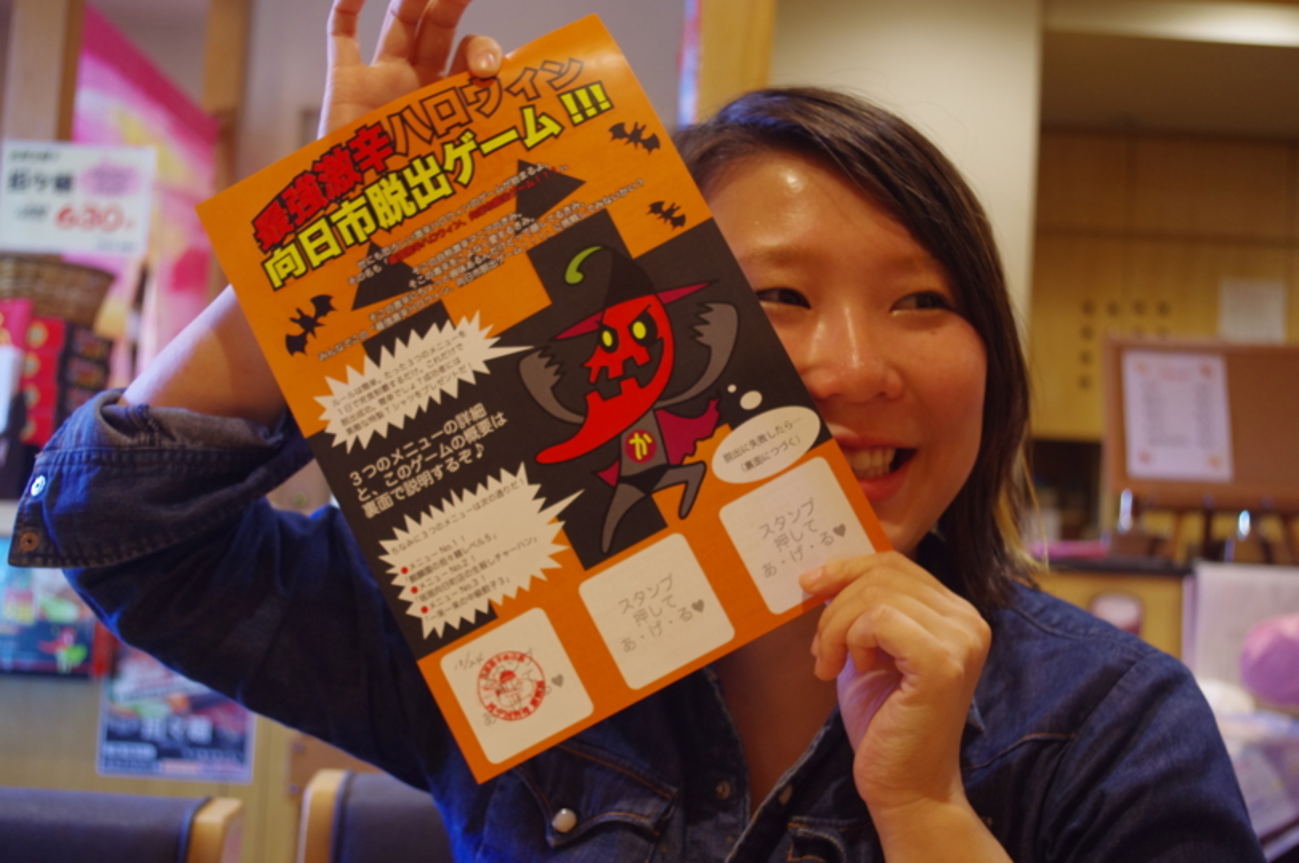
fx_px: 1514
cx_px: 650
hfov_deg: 46.4
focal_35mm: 42
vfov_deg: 31.8
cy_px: 432
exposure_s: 1/15
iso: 400
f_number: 4
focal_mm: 28.13
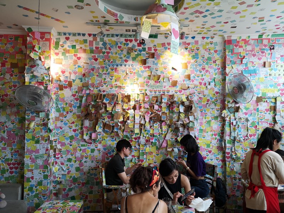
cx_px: 142
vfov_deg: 51.4
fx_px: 222
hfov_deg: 65.3
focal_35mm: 27
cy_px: 106
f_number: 1.8
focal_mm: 3.95
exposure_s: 1/50
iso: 50
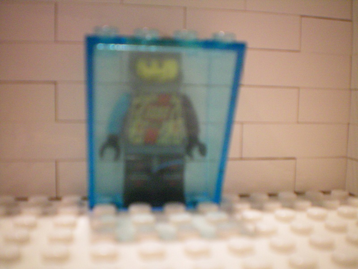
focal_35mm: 38
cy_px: 134
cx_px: 179
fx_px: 393
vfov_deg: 37.7
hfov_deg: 49.0
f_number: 3.1
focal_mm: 6.3
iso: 400
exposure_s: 1/20
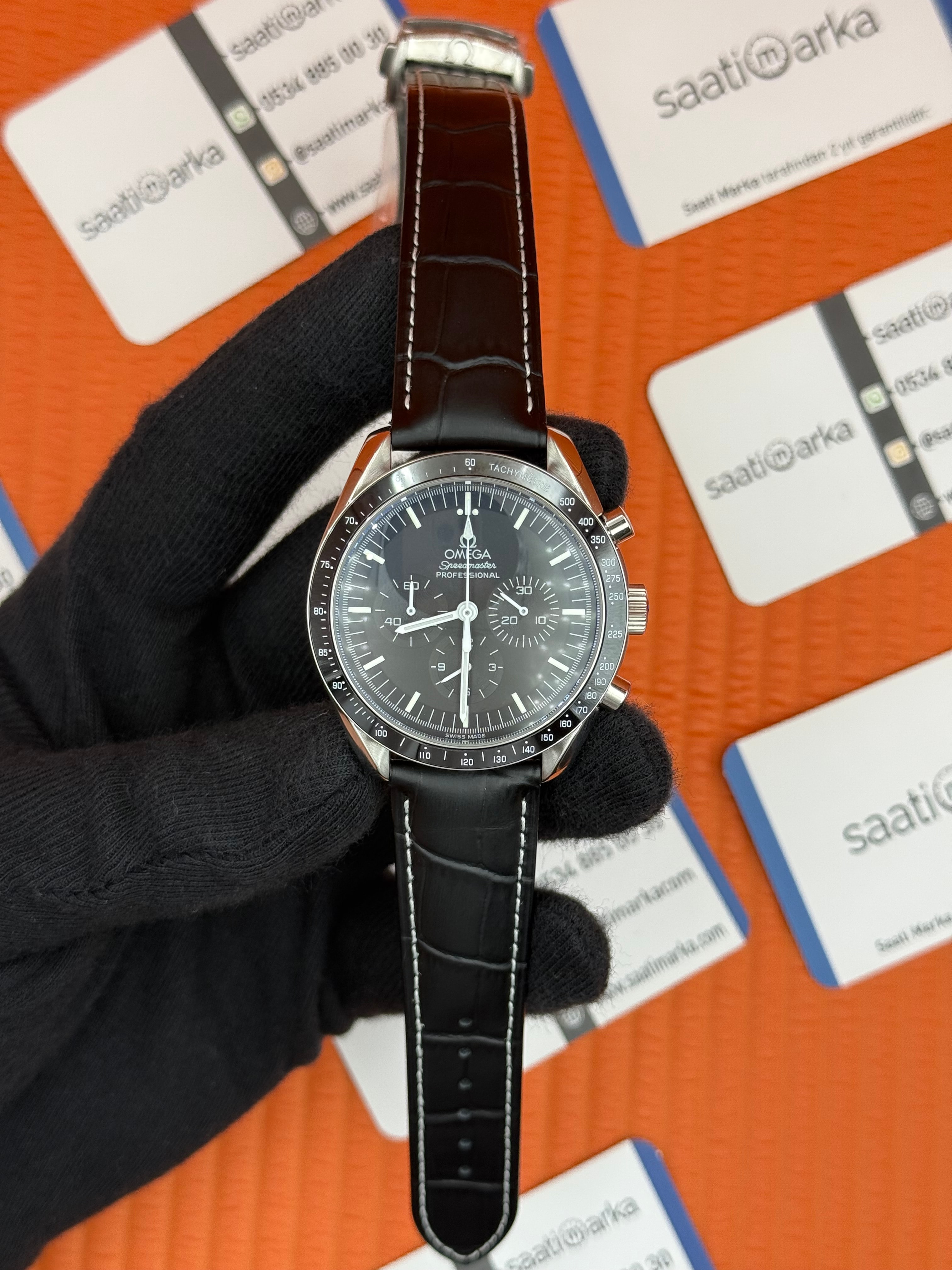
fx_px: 1760
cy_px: 635
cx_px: 476
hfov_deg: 30.3
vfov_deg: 39.7
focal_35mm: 48
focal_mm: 6.76
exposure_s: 1/122
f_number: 1.78
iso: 50
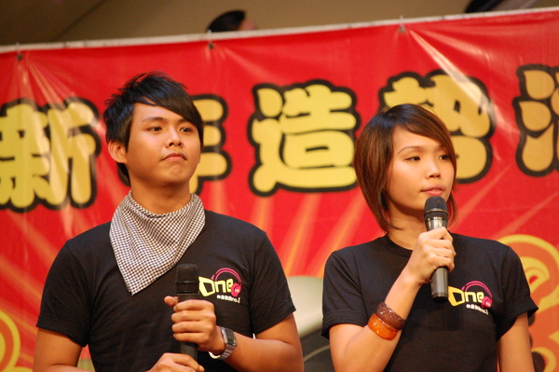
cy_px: 186
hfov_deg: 10.2
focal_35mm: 202
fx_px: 3142
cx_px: 280
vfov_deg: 6.8
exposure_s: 1/100
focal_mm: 135
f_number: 5
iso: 1600
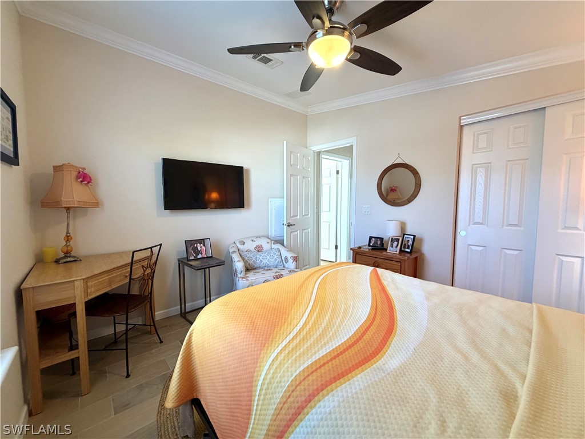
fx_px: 237
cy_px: 220
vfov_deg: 85.7
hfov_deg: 102.1
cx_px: 292
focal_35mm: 14
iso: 250
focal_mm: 2.22
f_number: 2.2
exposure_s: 1/120
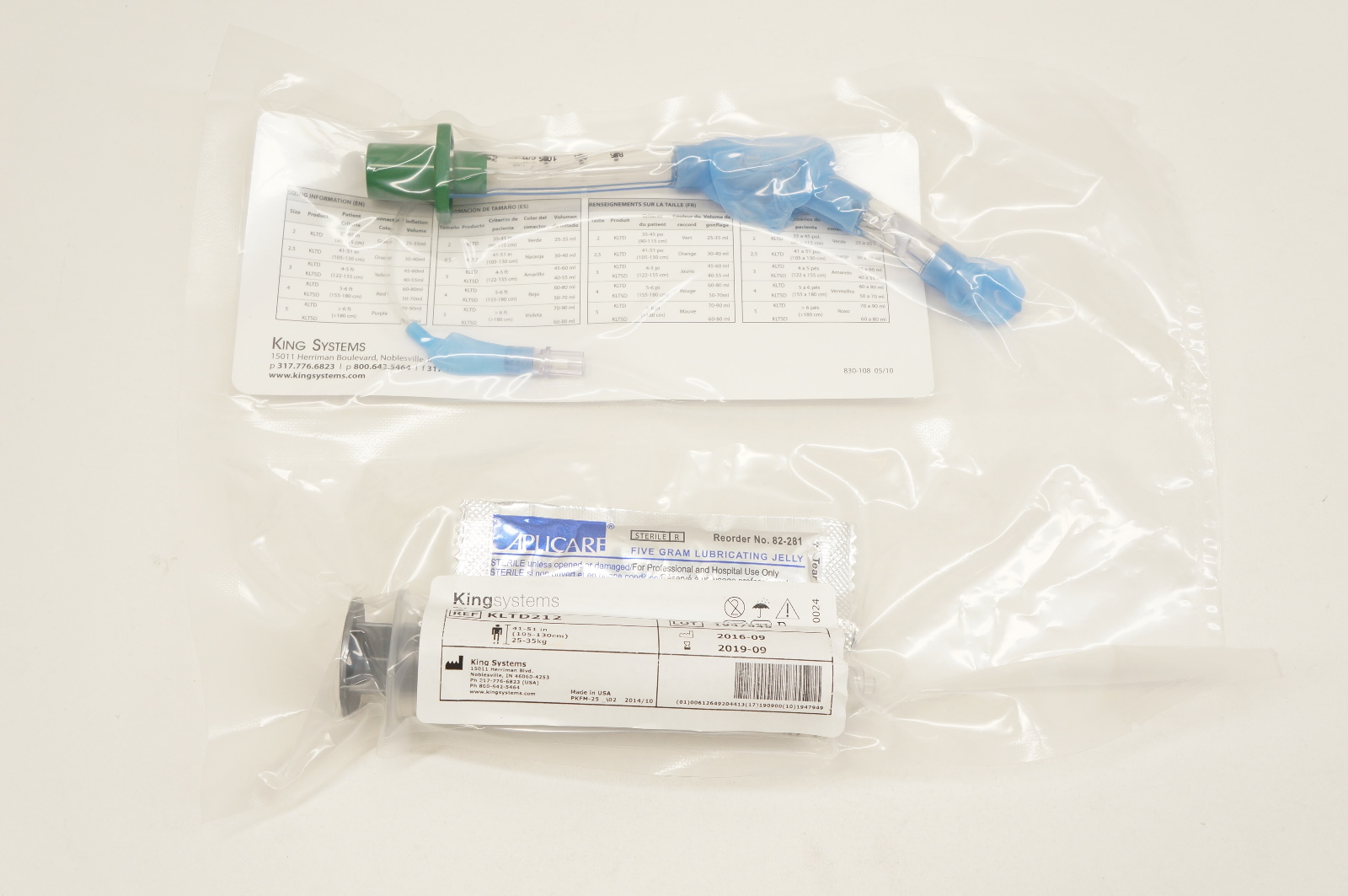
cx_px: 674
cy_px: 448
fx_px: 1571
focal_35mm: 42
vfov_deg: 31.8
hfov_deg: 46.4
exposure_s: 1/60
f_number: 7.1
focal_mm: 28
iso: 400
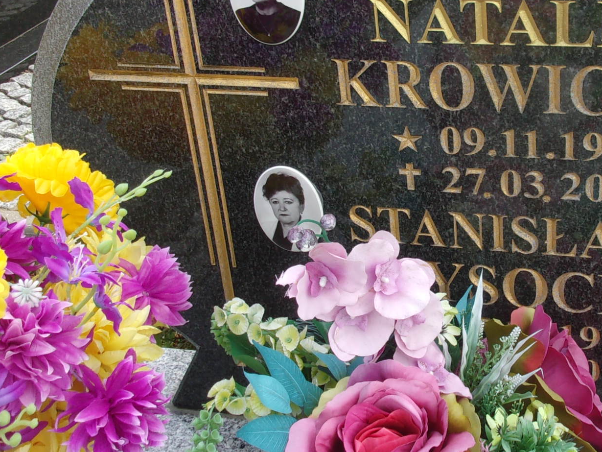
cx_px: 449
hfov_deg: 32.1
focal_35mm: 59
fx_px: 1026
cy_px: 191
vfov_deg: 24.8
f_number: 3.9
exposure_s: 1/180
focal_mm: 5.1
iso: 80
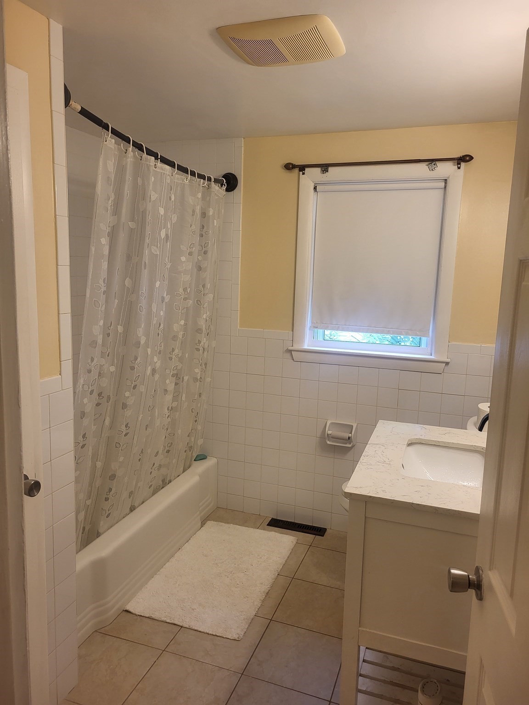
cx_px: 264
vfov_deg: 67.3
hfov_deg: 53.1
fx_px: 530
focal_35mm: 26
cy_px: 352
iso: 100
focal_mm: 5.4
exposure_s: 1/120
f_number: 1.8
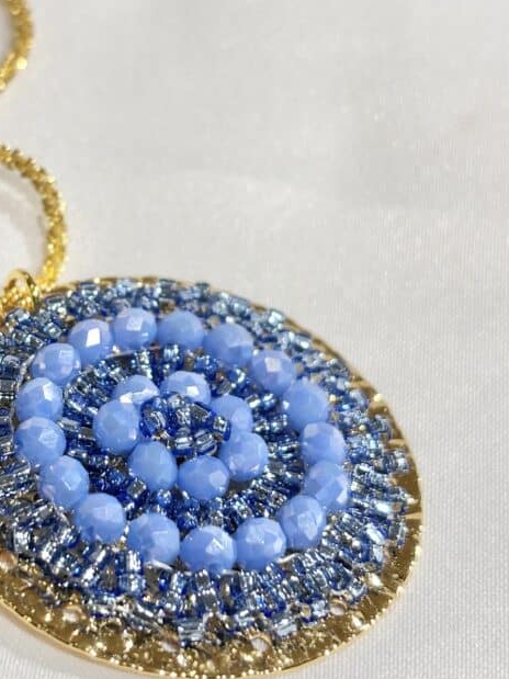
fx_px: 1687
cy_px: 324
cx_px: 133
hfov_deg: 17.1
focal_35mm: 86
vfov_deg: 22.8
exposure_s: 1/216
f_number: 1.6
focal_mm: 5.96
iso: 32
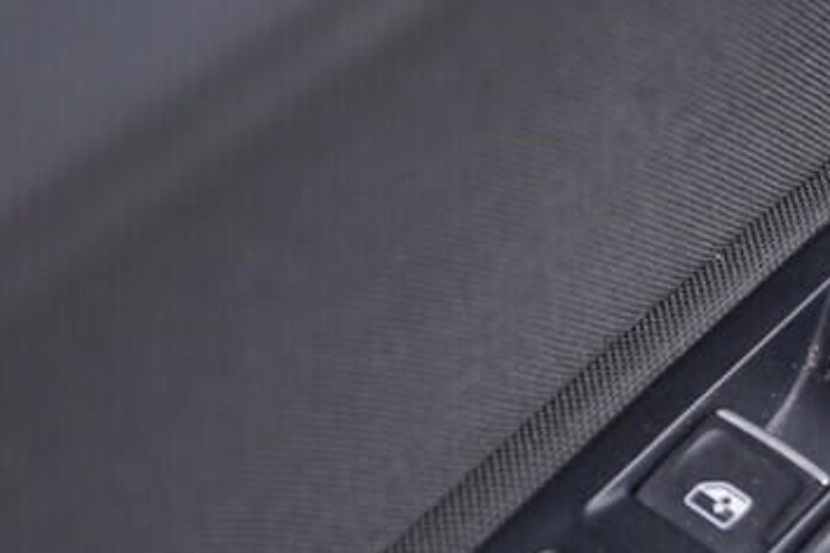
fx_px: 2398
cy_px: 275
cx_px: 1006
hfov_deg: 18.6
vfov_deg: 13.2
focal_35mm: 104
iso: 250
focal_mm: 24
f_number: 2.8
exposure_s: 1/40
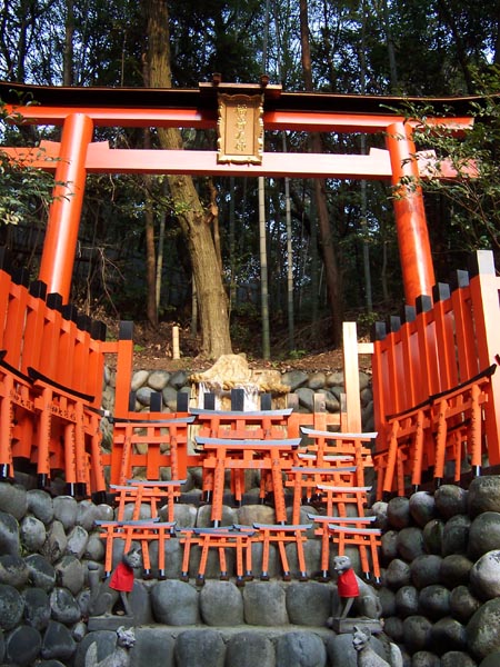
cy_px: 334
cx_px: 250
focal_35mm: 36
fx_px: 693
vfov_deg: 51.4
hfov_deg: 39.7
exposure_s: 1/90
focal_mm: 5.6
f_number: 3.4
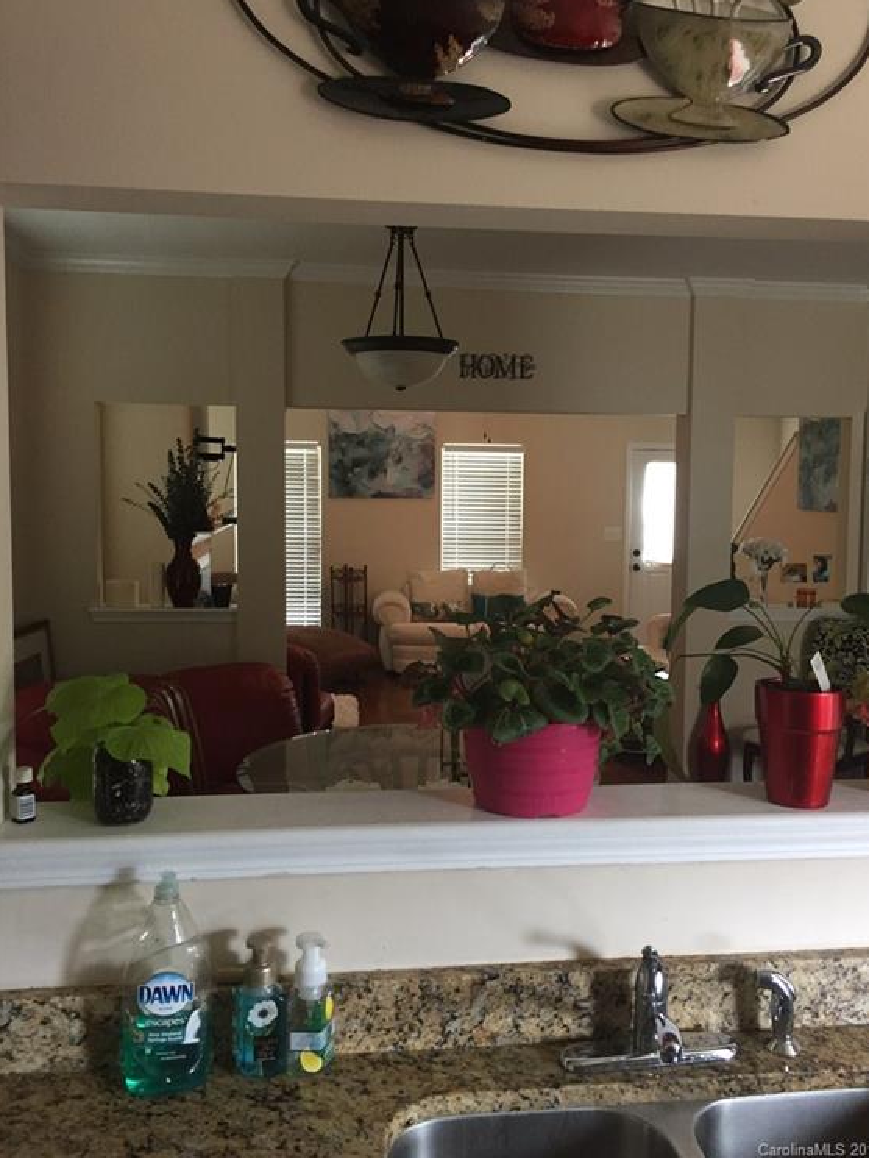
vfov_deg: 59.9
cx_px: 443
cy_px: 562
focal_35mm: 30
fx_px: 1004
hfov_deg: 46.8
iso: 100
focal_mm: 4.15
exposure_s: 1/30
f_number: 2.2
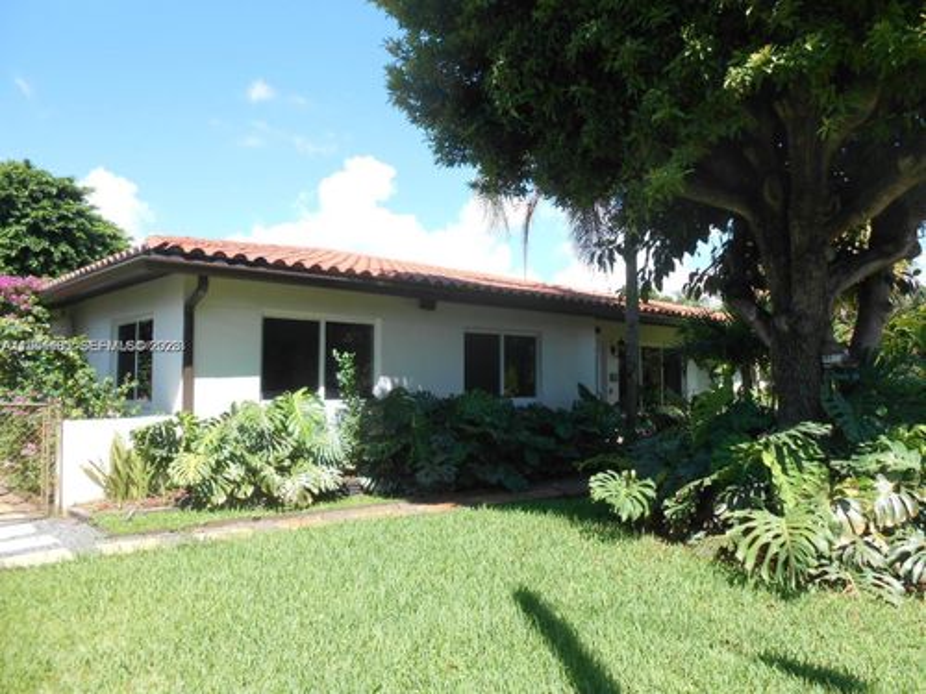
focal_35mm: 26
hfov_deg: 67.3
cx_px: 463
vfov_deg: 53.1
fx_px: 696
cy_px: 347
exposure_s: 1/400
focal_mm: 4.6
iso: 80
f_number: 3.5
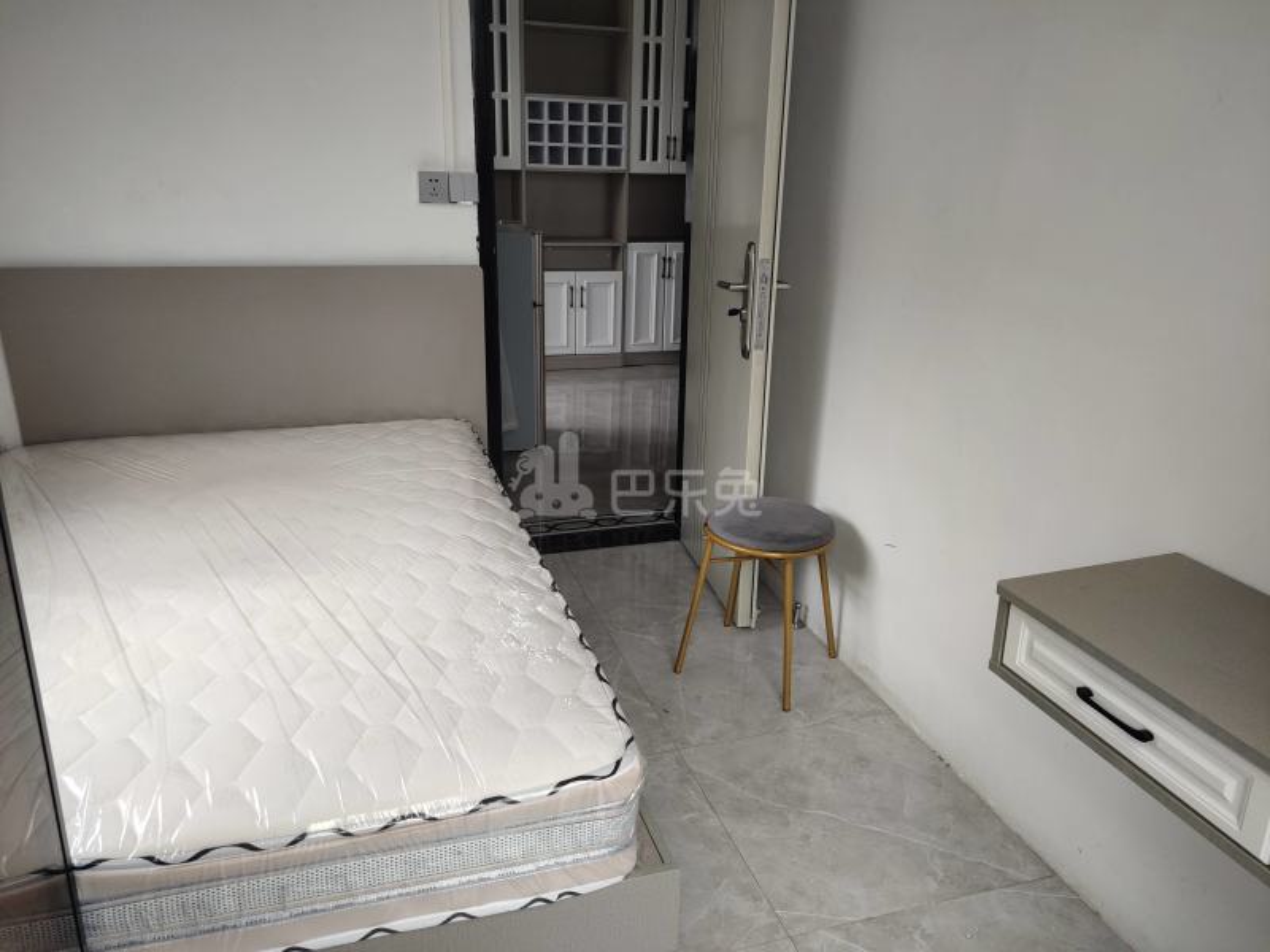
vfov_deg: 46.8
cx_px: 635
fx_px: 1101
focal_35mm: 30
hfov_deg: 60.0
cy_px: 476
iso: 50
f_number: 1.8
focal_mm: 4.35
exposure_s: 1/177
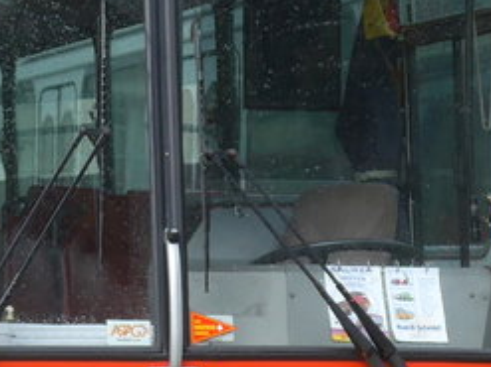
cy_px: 173
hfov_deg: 8.3
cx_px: 111
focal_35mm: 238
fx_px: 3374
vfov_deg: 6.2
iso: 80
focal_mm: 10.1
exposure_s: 1/250
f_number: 3.2
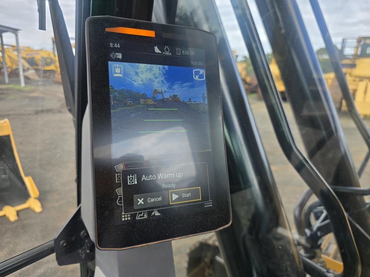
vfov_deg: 58.9
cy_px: 138
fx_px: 246
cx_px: 185
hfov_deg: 73.9
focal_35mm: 23
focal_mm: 6.3
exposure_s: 1/295
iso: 16
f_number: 1.7
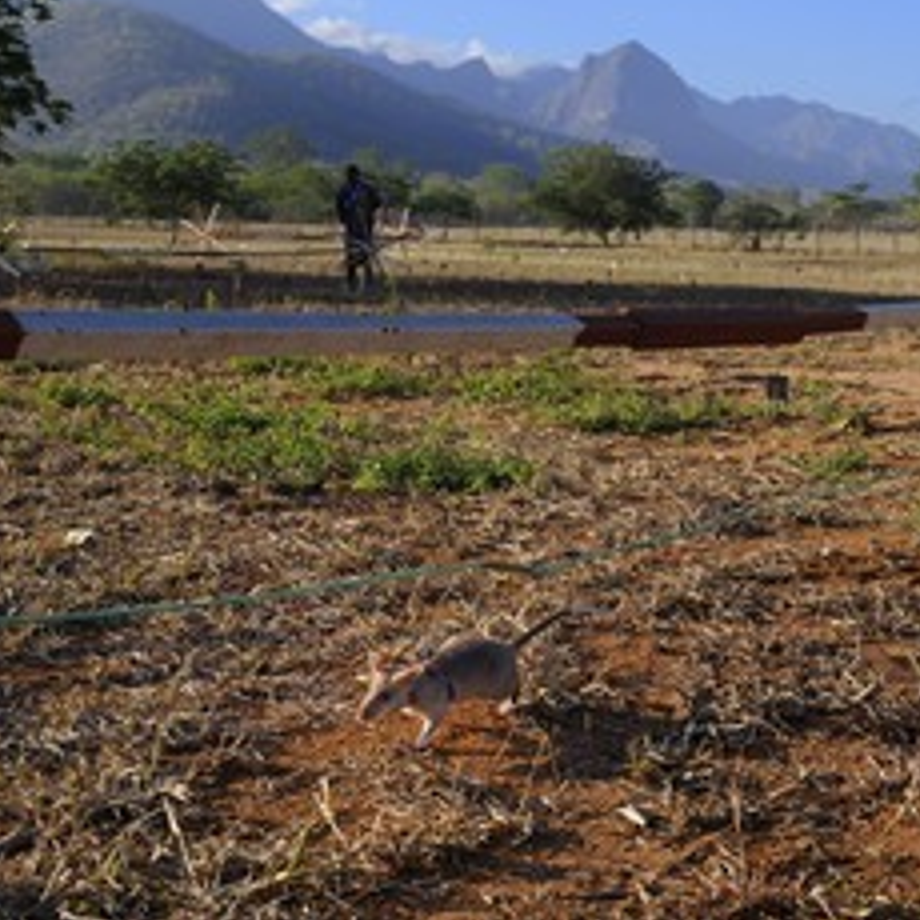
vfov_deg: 29.0
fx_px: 1774
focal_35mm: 59
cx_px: 620
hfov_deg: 28.9
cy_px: 380
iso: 200
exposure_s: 1/320
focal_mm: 38
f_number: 7.1
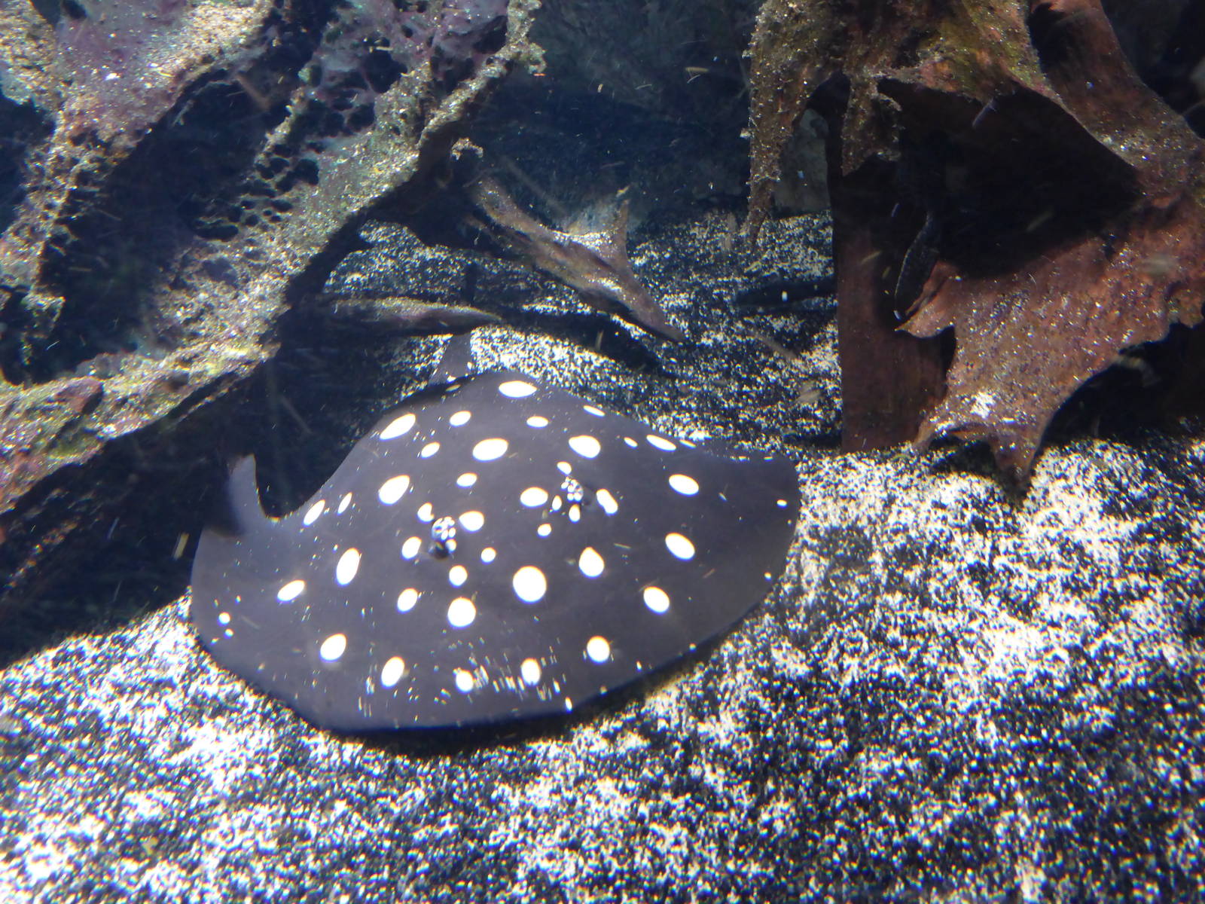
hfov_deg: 52.6
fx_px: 1218
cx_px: 602
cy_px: 452
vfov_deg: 40.7
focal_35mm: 35
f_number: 3.7
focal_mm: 6.1
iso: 400
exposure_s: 1/6
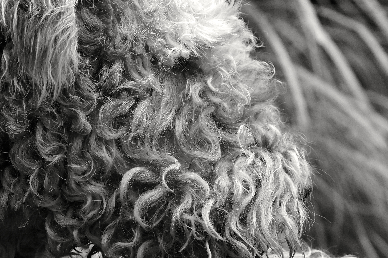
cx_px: 194
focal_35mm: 315
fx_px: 3392
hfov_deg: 6.5
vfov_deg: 4.4
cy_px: 129
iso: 1600
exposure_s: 1/80
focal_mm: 105
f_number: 5
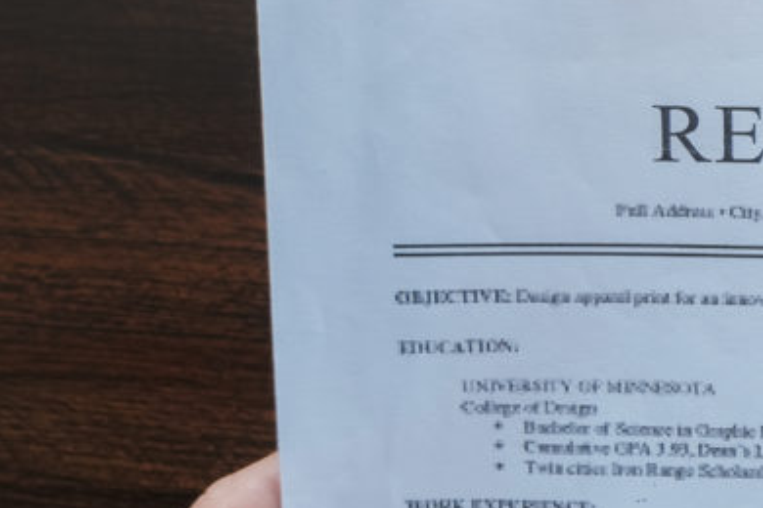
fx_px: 2840
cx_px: 1297
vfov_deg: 10.2
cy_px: 363
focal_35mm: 134
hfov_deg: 13.9
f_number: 4.2
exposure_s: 1/40
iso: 160
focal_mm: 22.8
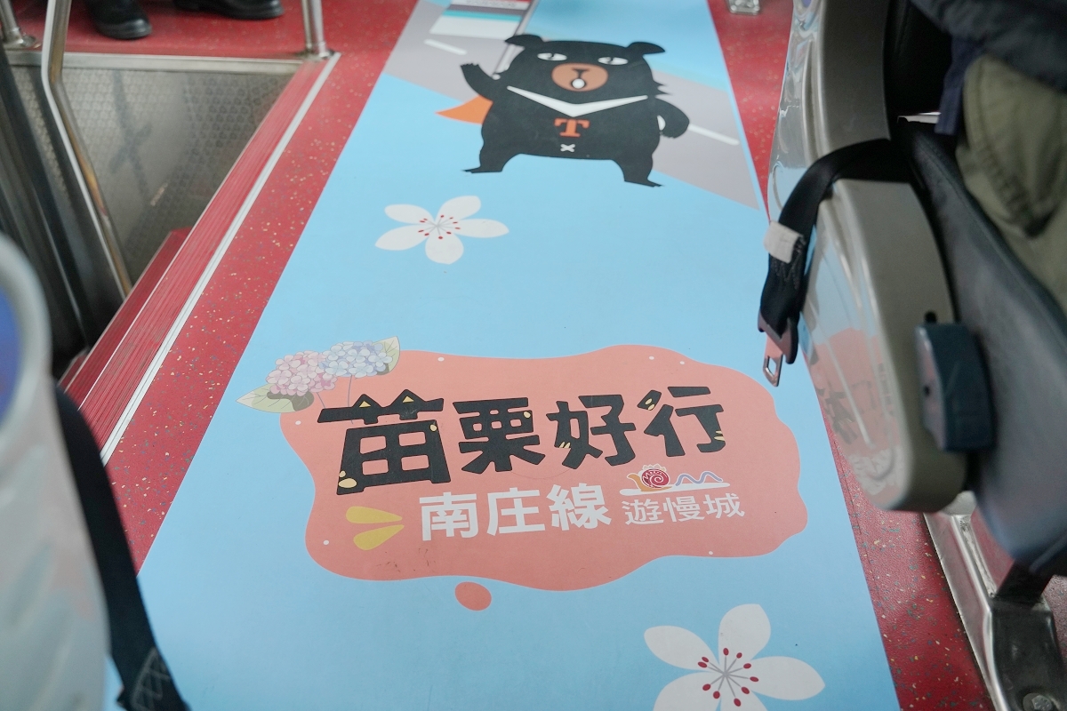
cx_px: 534
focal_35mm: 30
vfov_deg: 43.6
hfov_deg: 61.9
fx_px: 889
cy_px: 356
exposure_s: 1/160
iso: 1250
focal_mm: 30
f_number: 4
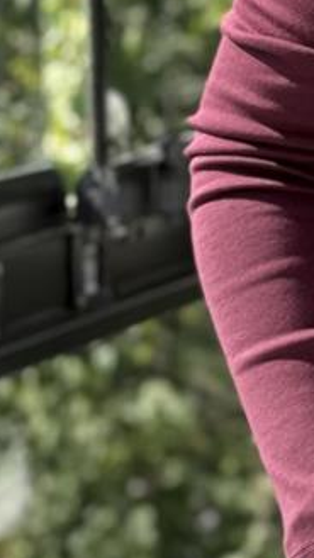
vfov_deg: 10.1
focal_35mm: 212
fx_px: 3139
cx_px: 782
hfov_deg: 5.5
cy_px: 57
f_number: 1.78
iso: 64
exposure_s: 1/509
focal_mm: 6.76
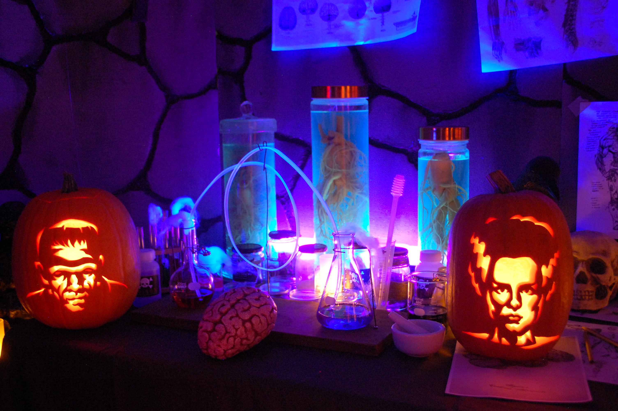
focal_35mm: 44
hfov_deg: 45.0
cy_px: 206
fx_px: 746
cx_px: 309
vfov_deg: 30.8
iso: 1600
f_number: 4.8
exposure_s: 1/2
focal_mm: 29
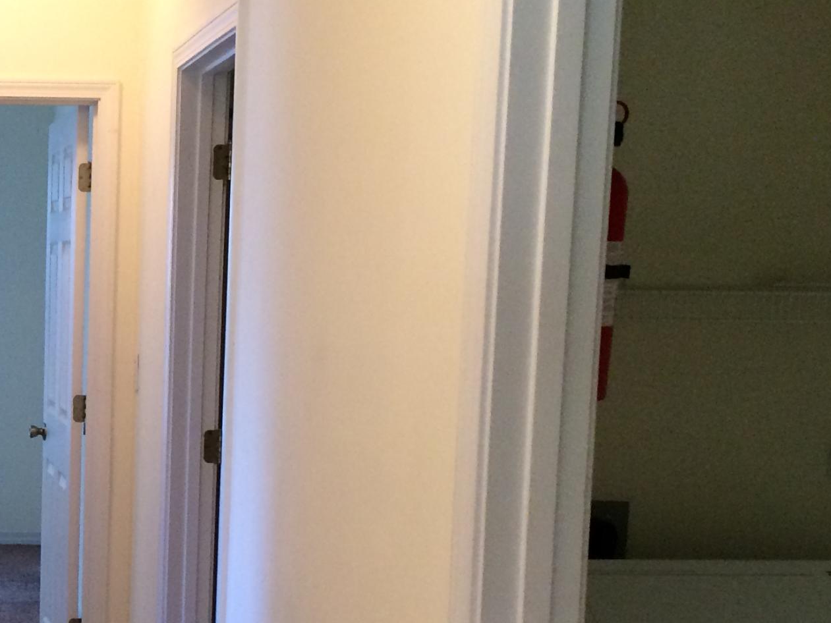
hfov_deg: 26.4
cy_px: 495
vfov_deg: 21.1
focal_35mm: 69
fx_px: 1657
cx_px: -40
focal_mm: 4.15
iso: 125
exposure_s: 1/30
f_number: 2.2
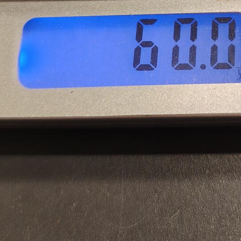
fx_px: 528
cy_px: 0
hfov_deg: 25.6
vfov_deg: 24.6
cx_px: 164
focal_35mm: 67
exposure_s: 1/200
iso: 200
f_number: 1.6
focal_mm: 6.06
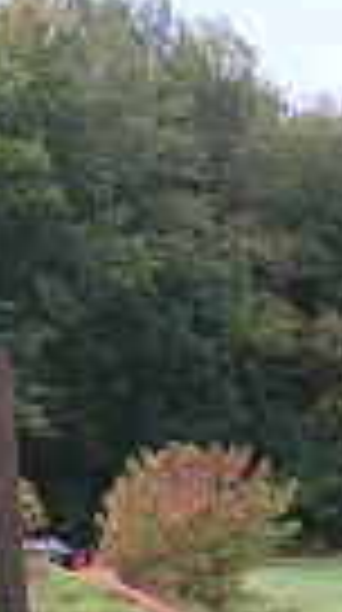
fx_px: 1507
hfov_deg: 12.2
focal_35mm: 93
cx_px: 544
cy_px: 873
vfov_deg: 20.3
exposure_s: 1/120
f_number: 2.2
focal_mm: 4.15
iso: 32
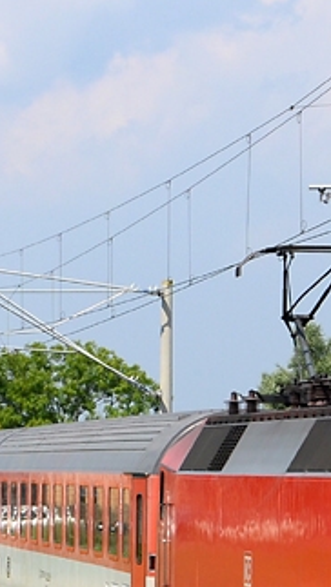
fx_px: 4082
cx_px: 149
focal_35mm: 262
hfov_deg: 4.6
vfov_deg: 8.2
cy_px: 426
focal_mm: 45
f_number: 7.1
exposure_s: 1/1000
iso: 250
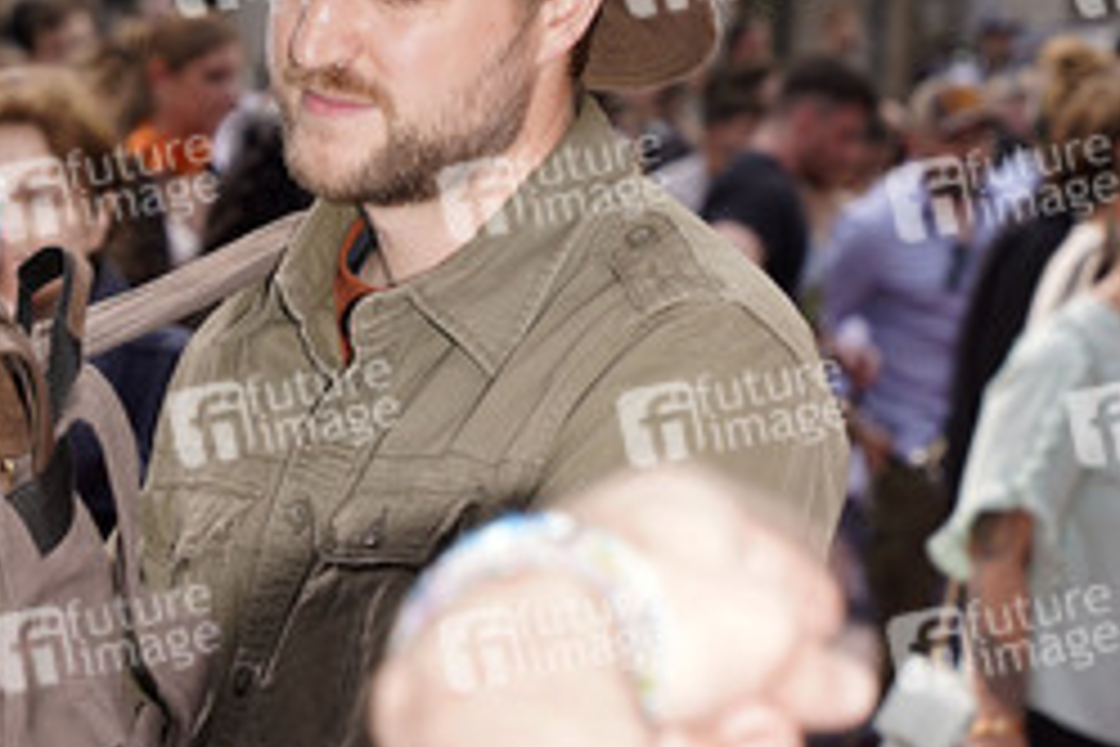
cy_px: 302
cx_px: 164
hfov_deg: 15.2
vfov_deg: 10.2
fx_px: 4169
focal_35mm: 134
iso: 100
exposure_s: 1/160
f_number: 5.6
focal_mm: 74
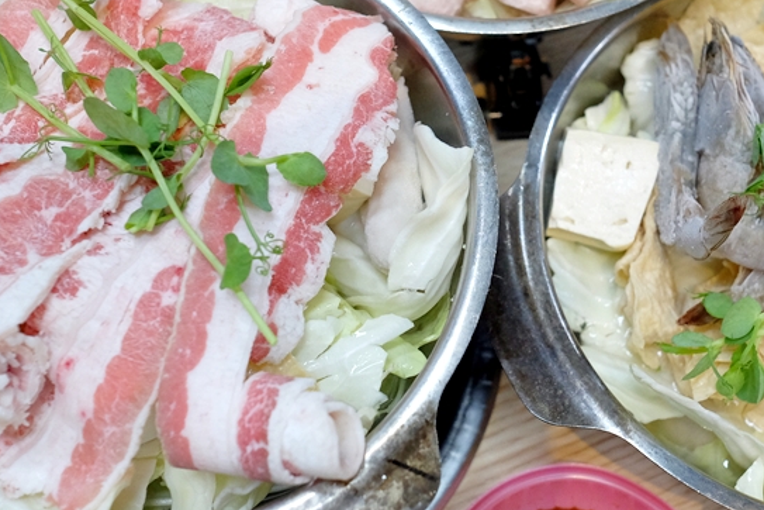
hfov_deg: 34.4
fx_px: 1231
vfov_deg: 23.4
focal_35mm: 58
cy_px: 254
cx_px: 429
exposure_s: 1/90
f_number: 3.6
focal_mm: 23
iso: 2000
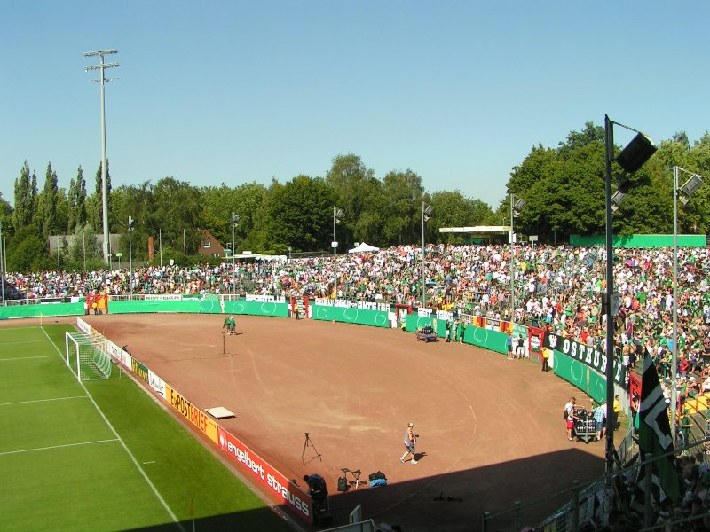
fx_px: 779
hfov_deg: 49.0
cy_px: 266
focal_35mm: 38
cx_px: 355
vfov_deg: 37.7
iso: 50
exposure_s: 1/400
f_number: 5.6
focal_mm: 5.8
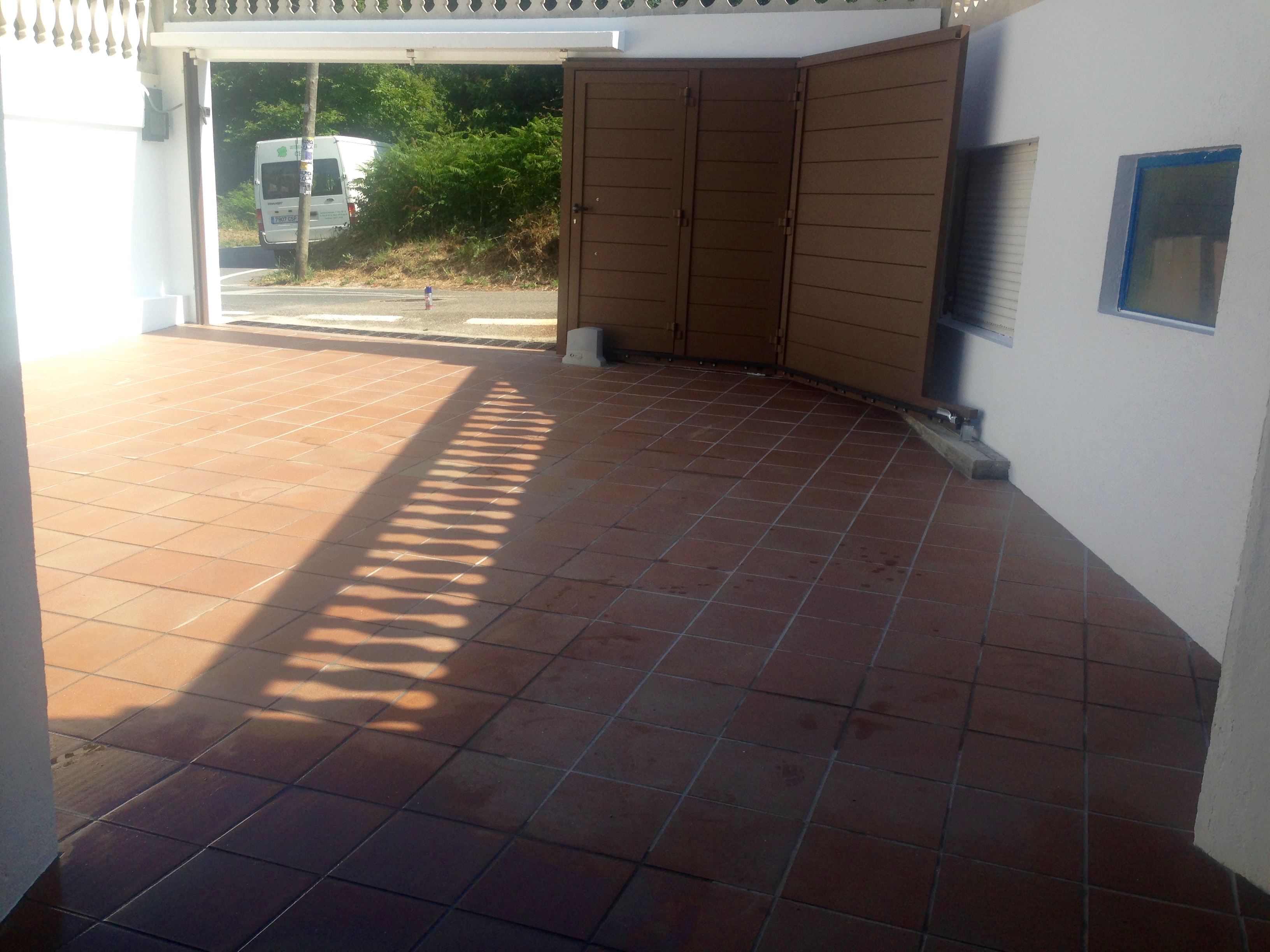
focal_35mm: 33
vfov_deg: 42.9
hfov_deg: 55.4
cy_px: 476
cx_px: 635
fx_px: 1211
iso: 50
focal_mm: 4.12
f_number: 2.4
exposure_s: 1/903
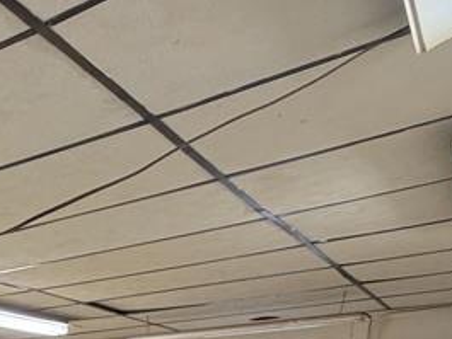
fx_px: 705
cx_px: -246
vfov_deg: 21.5
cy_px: 543
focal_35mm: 54
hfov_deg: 25.5
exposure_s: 1/60
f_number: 2.2
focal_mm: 2.22
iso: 160
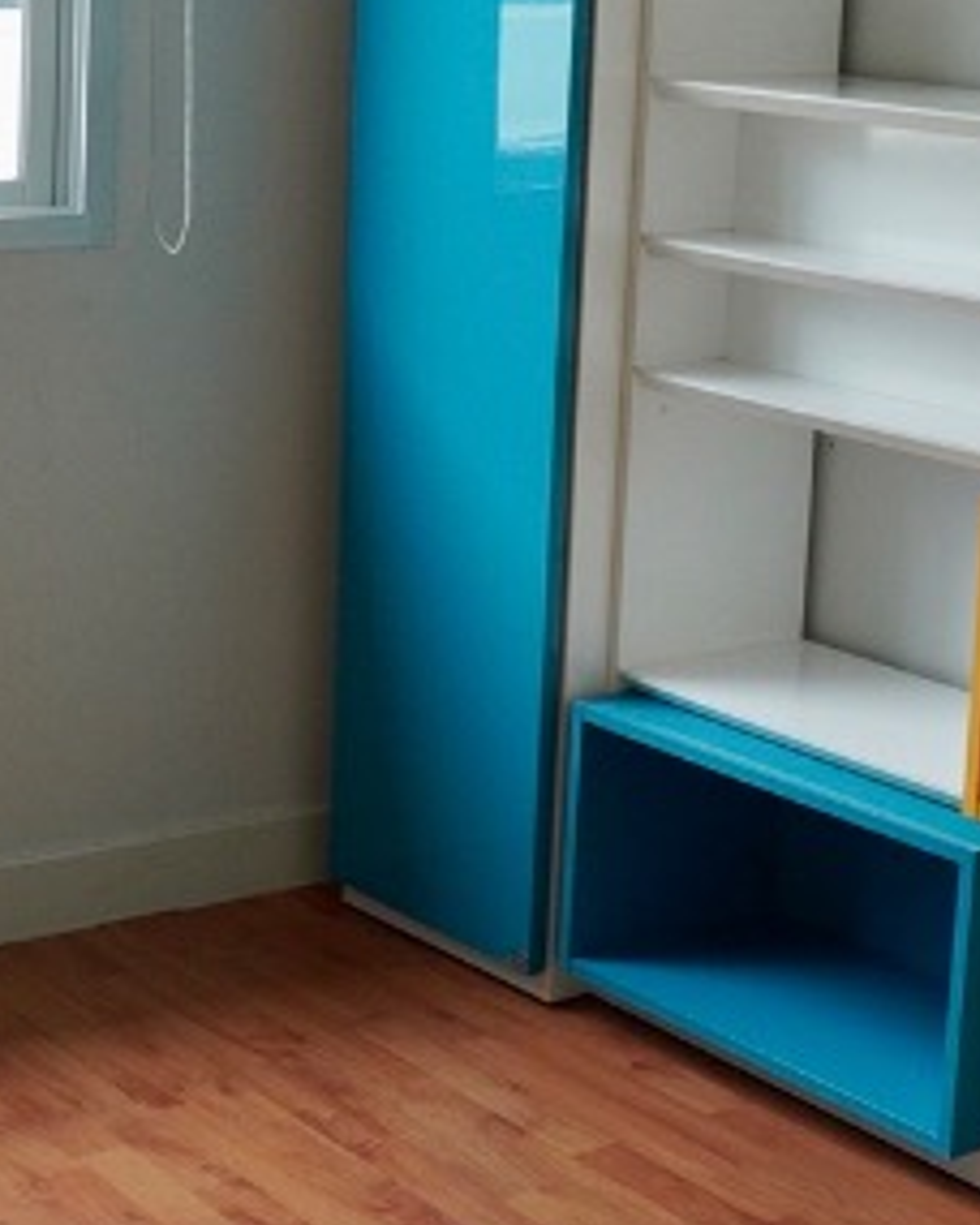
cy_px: 383
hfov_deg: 19.3
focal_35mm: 79
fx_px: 2864
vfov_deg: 24.0
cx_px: 236
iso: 500
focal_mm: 16
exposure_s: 1/60
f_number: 10
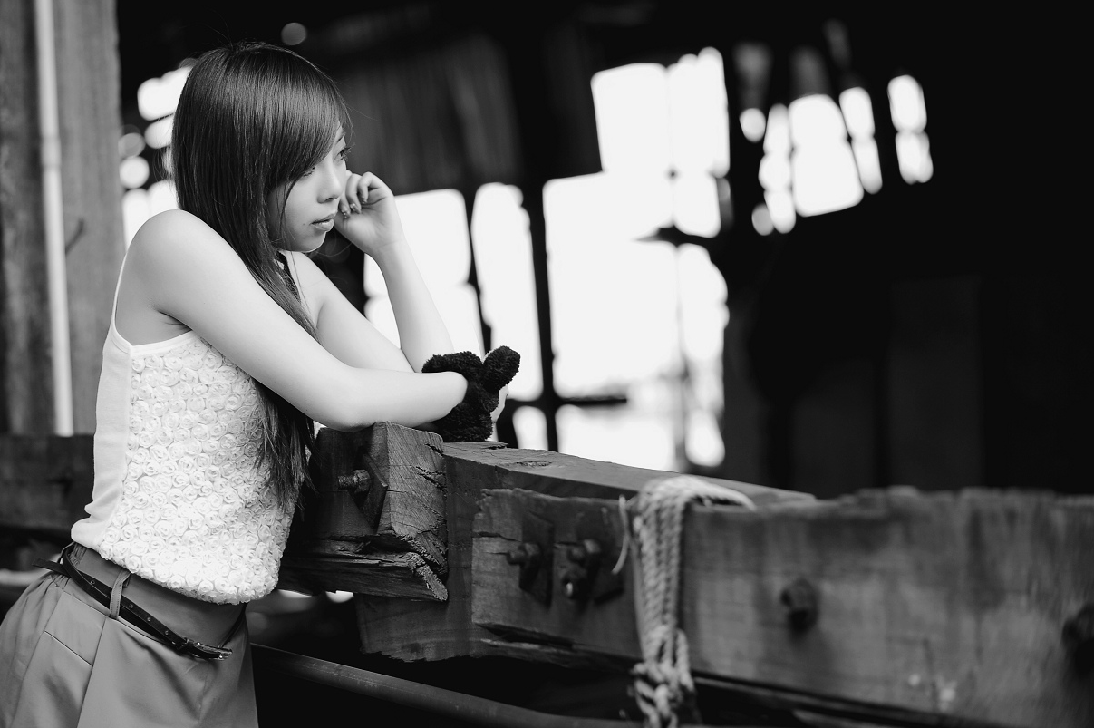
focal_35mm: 87
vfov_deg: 15.7
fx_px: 2642
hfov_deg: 23.4
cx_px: 434
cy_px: 429
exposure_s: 1/50
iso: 250
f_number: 2.5
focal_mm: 70
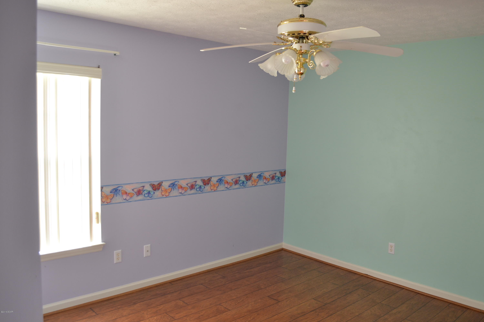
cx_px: 242
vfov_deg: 43.6
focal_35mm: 30
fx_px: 403
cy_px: 161
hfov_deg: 61.9
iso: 400
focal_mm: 20
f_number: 3.8
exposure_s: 1/30
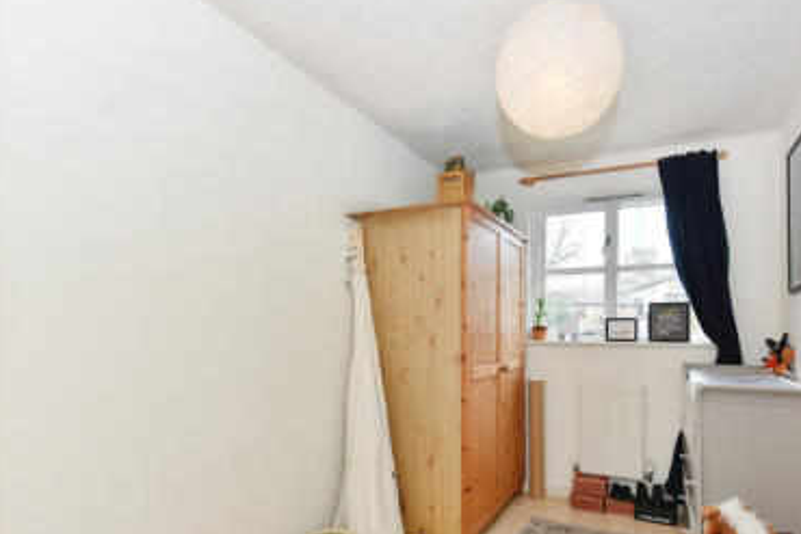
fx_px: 401
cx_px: 509
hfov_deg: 87.9
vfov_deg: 66.5
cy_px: 330
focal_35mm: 18
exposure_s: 1/15
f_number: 8
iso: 400
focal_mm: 14
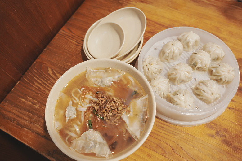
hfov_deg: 63.0
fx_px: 198
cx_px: 121
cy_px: 80
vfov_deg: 44.4
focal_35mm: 29
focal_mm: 29.4
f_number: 4.5
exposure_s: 1/30
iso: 1600
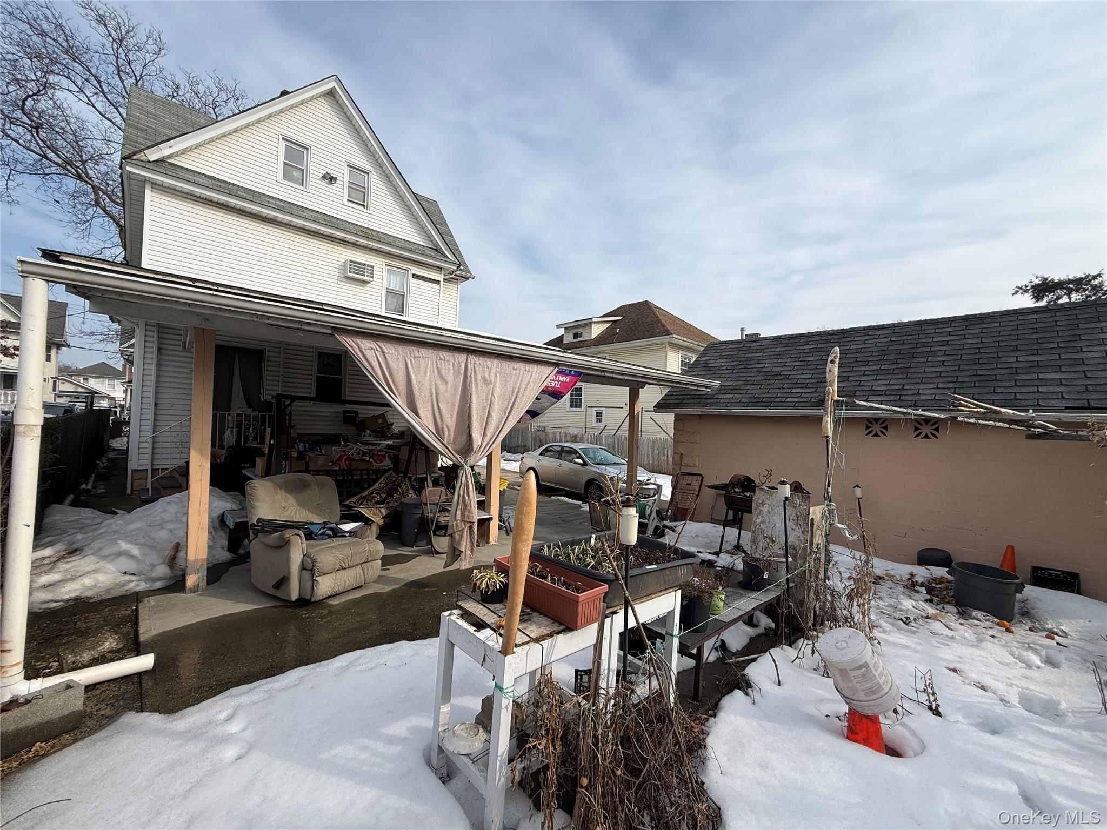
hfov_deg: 102.1
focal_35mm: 14
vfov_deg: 85.7
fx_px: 448
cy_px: 415
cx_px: 554
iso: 50
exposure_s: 1/1848
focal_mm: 2.22
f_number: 2.2
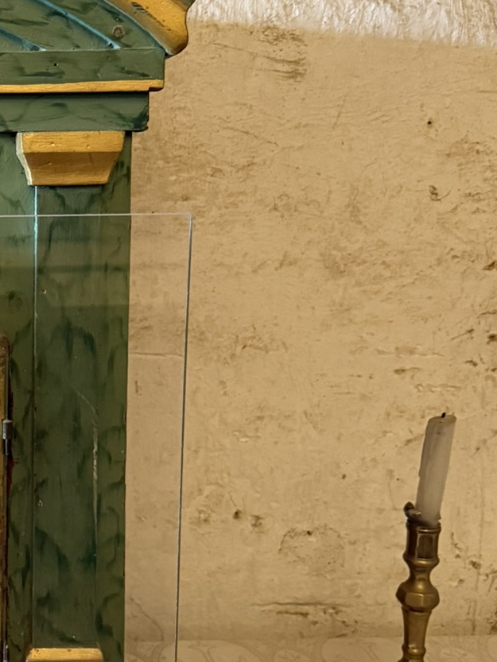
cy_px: 323
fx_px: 1129
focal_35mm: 59
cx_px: -92
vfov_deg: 32.7
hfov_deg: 22.9
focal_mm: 6.76
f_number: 1.78
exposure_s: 1/40
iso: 640
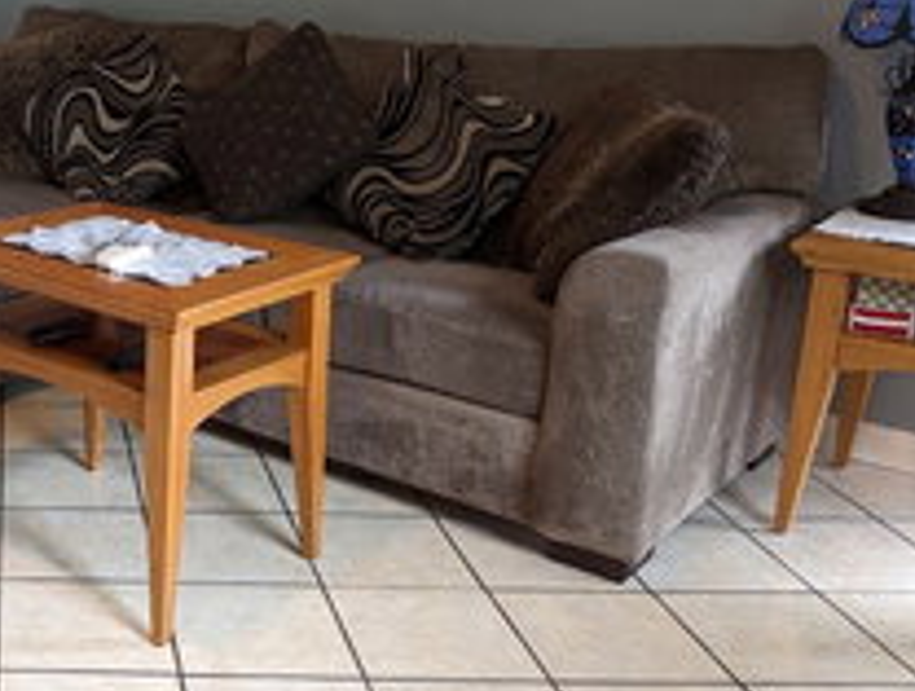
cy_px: 172
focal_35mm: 49
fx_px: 1298
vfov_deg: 29.3
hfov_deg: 35.1
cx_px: -7
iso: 148
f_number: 1.85
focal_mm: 6.81
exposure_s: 1/24
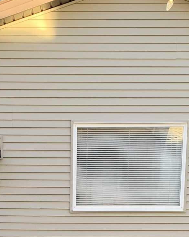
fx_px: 741
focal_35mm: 106
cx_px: 62
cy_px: 331
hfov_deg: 14.5
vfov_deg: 16.8
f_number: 1.8
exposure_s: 1/121
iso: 40
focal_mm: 4.25
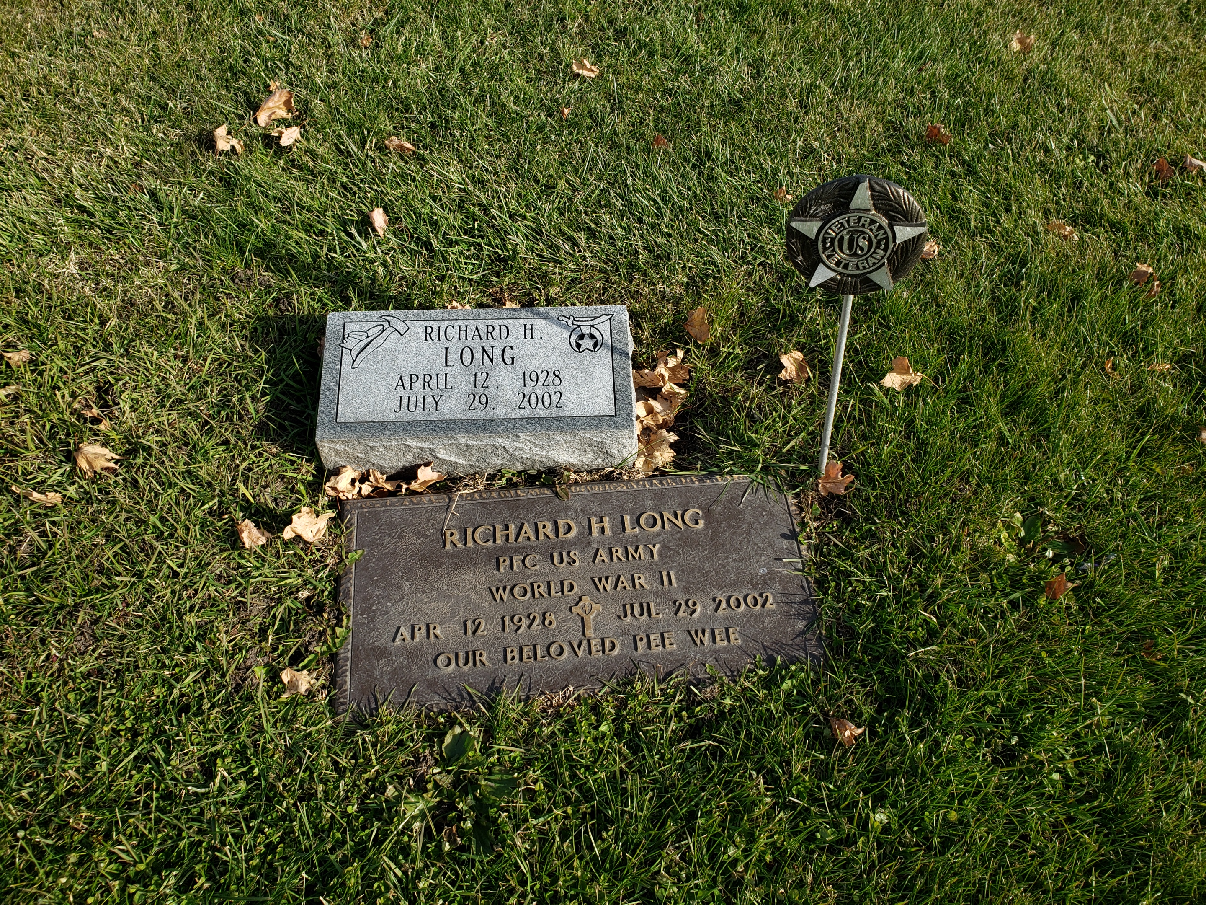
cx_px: 603
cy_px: 452
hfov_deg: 67.3
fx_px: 906
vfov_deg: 53.1
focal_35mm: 26
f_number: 2.4
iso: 50
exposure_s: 1/873
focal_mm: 4.3
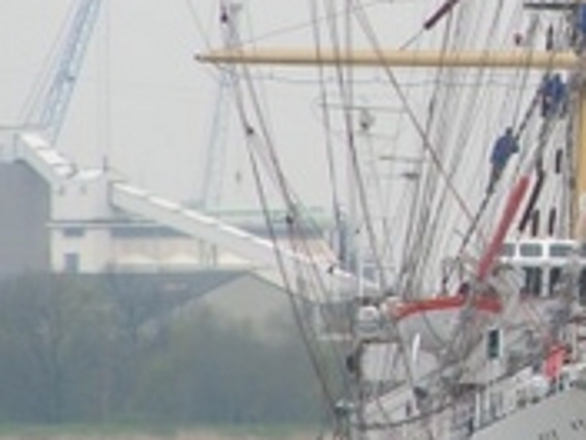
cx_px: 786
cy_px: 62
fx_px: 18232
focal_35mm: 1077
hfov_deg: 1.8
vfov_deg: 1.4
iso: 50
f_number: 4.5
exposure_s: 1/500
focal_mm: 63
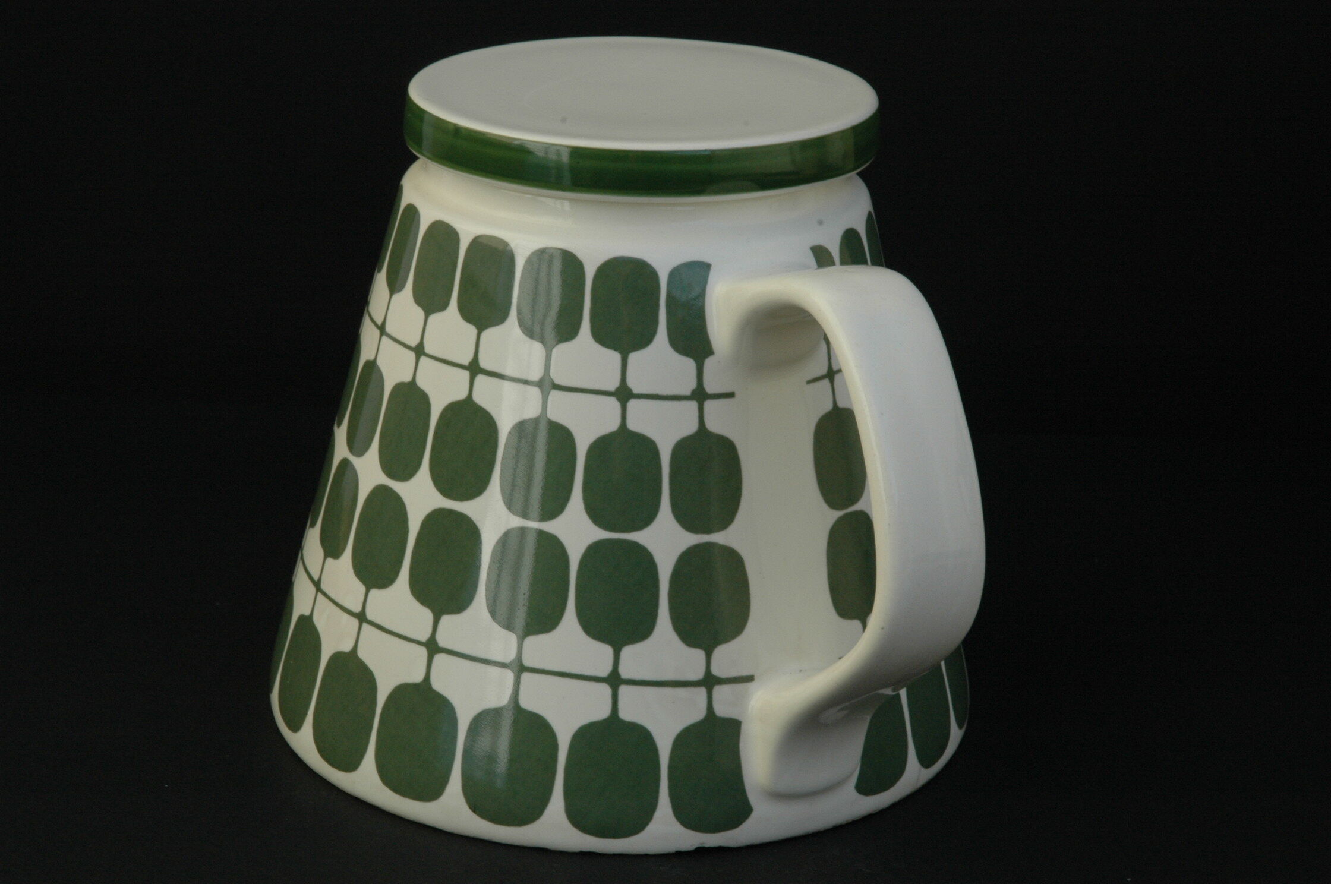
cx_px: 666
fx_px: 3878
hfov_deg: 19.5
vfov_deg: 13.0
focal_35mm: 105
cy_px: 442
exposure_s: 1/80
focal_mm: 70
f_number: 18
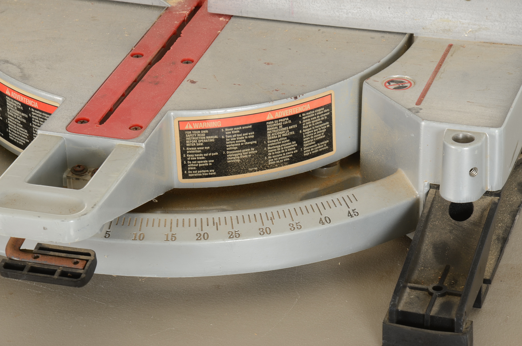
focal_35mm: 158
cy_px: 173
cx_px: 261
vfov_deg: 8.7
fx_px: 2279
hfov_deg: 13.1
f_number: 13
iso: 125
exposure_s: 1/125
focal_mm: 105
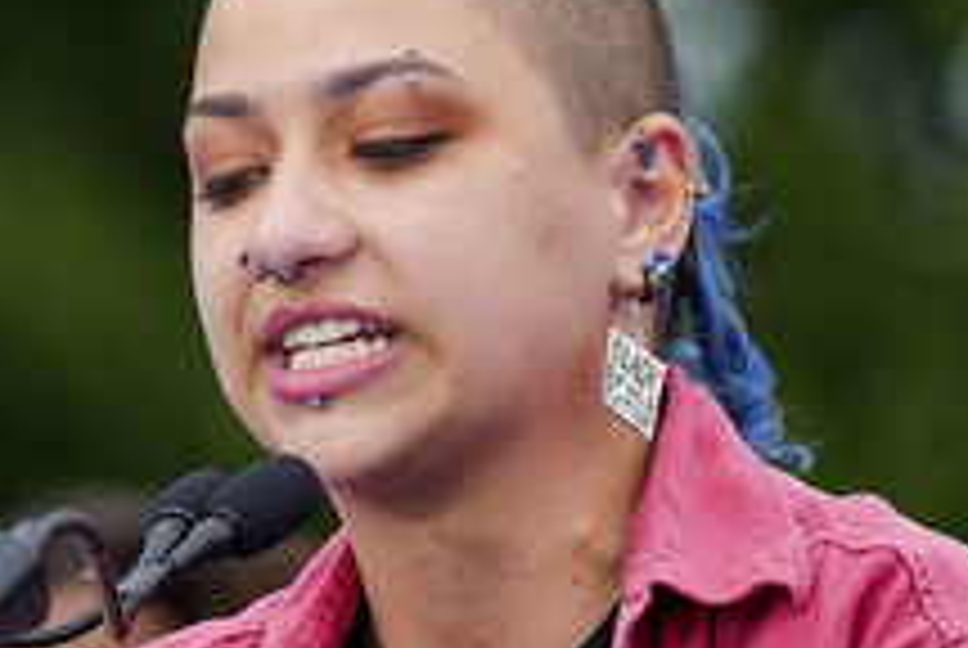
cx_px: 288
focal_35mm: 817
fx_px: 21998
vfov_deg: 1.7
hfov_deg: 2.5
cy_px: 396
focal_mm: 391
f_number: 8
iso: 400
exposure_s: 1/500
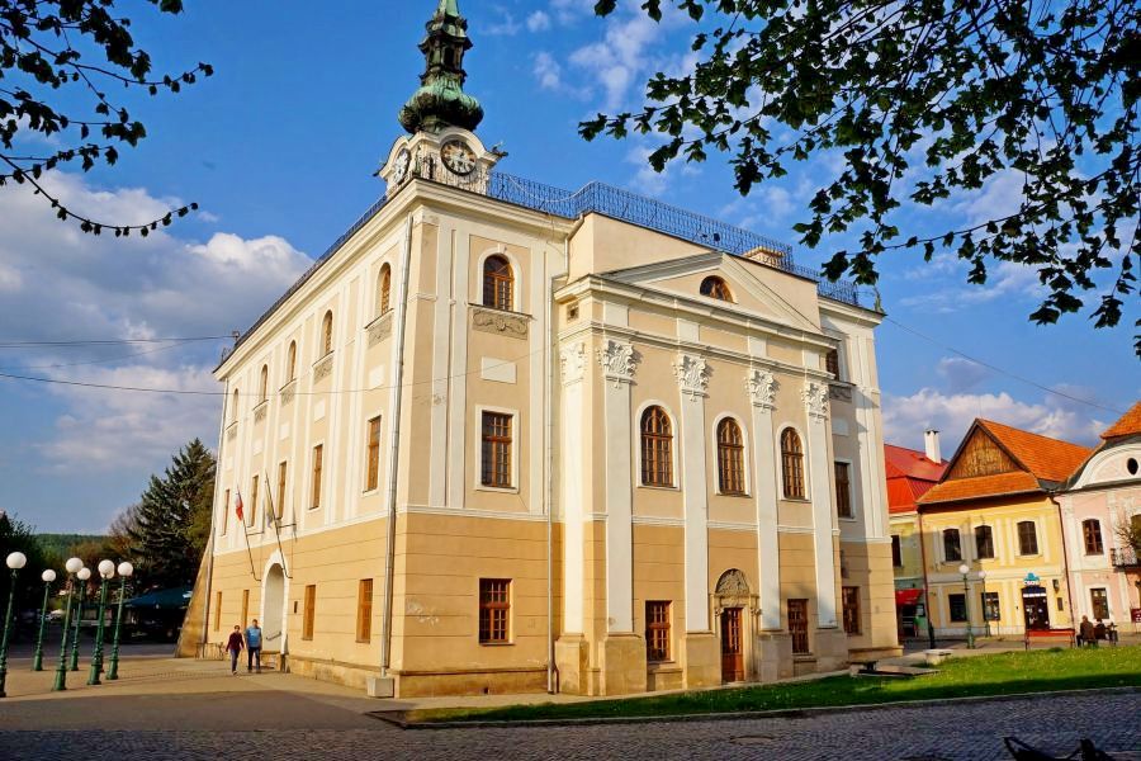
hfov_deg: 67.4
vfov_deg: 47.9
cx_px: 570
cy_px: 380
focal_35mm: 27
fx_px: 856
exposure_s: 1/320
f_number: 13
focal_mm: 18
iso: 200
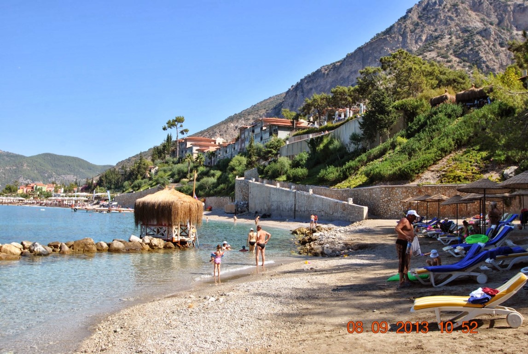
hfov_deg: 53.1
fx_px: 529
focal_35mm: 36
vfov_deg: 37.0
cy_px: 177
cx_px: 264
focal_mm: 24
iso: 100
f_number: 7.1
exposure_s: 1/200
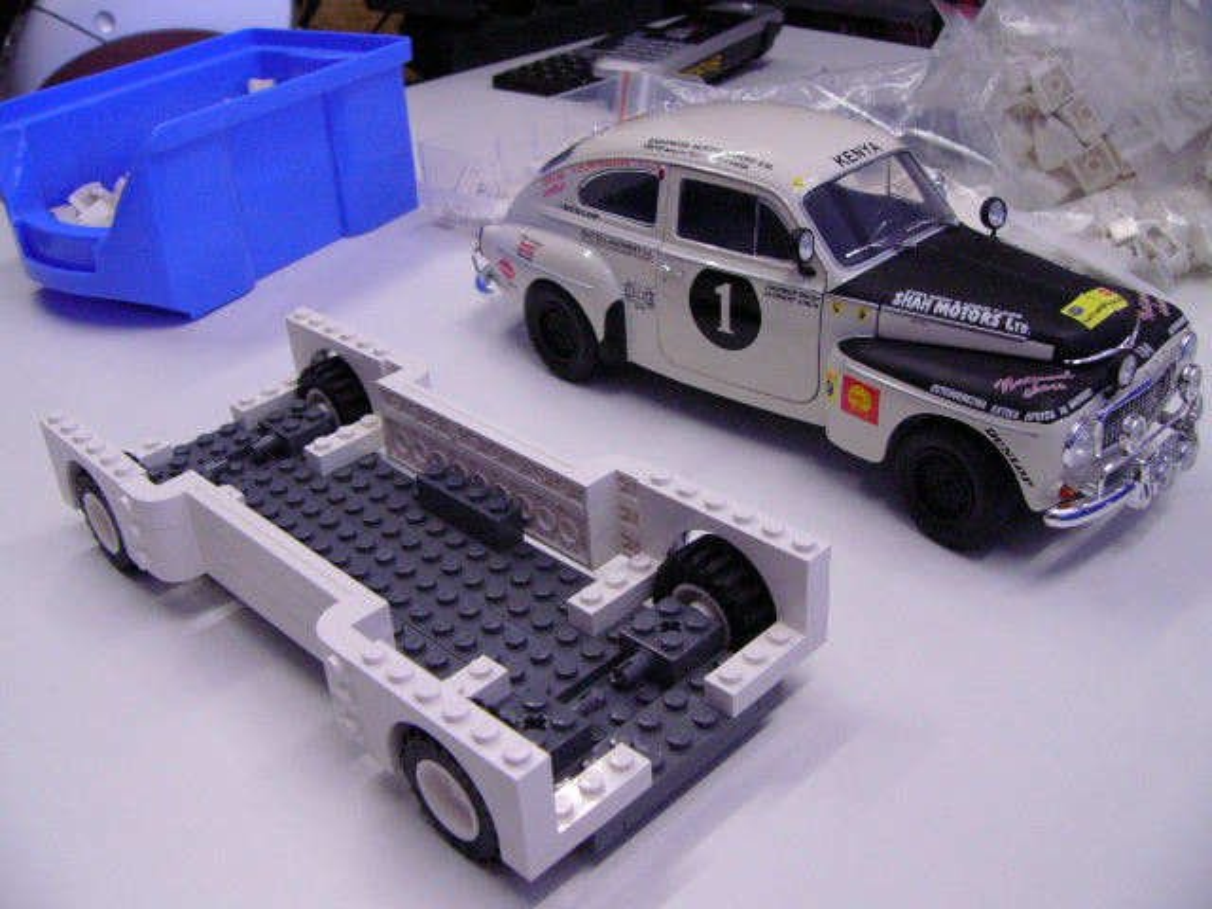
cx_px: 606
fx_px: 1260
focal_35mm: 36
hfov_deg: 51.4
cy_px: 454
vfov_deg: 39.7
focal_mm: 6
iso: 200
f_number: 2.8
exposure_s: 1/40
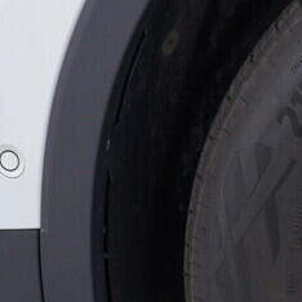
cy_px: 267
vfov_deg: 12.9
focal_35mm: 134
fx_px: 1323
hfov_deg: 11.8
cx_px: 577
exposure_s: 1/60
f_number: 3.5
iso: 125
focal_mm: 24
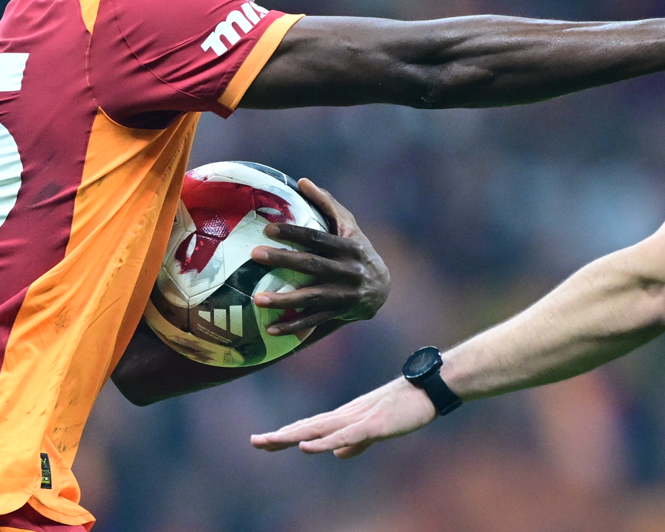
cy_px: 142
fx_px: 16182
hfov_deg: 2.4
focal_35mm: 822
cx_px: 438
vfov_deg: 1.9
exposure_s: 1/1600
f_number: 2.8
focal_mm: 400
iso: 2500
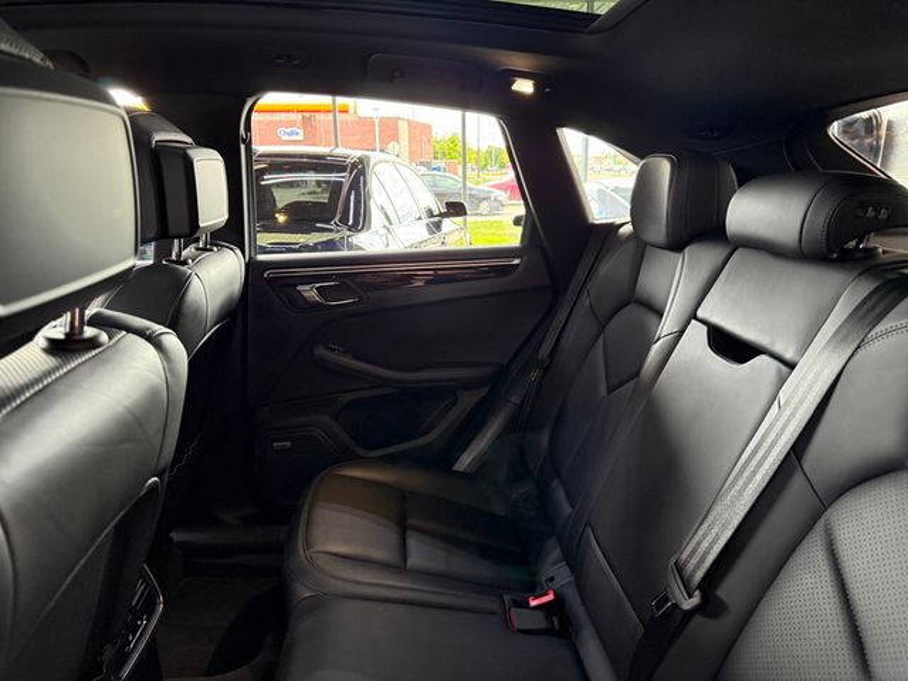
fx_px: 630
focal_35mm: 24
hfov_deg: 71.6
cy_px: 340
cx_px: 454
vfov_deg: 56.8
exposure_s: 1/40
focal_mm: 6.76
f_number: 1.78
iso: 800
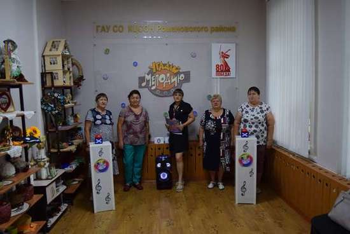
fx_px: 292
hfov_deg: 61.9
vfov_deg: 43.7
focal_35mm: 30
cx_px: 175
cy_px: 117
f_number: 4
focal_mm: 20
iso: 720
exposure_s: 1/60
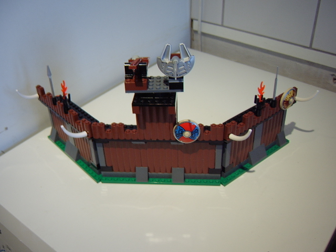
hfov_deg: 58.4
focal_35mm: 31
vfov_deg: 45.4
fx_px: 301
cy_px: 126
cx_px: 168
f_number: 2.7
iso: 100
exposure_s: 1/19
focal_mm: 8.13
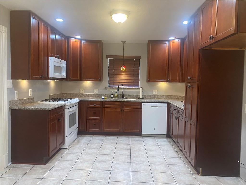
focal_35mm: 26
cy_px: 92
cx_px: 123
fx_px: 185
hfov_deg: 67.3
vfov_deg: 53.1
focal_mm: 4.25
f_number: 1.8
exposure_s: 1/60
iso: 160
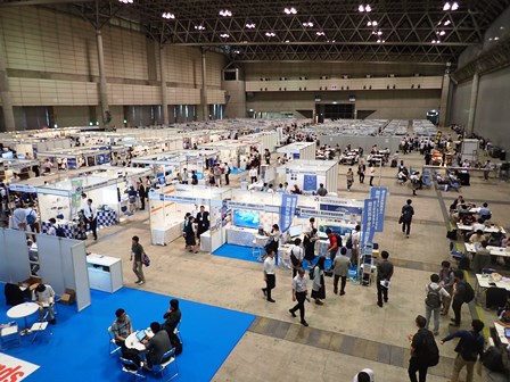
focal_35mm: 25
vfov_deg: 54.9
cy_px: 191
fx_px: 368
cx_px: 255
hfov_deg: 69.4
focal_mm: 4.5
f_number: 2
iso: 200
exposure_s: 1/40
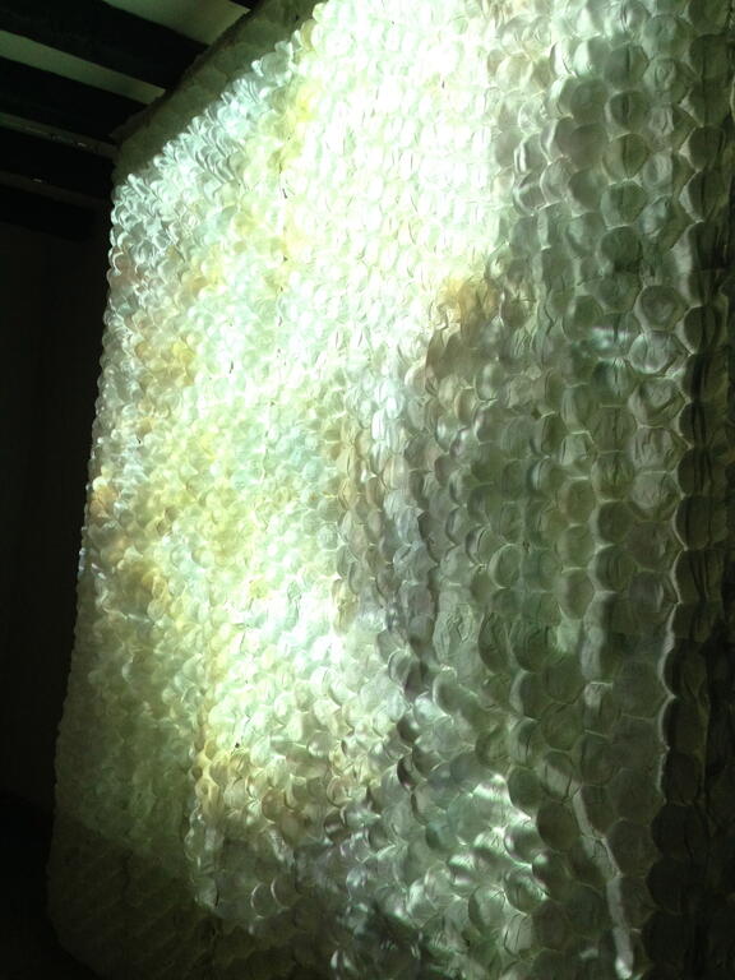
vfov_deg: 55.4
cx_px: 368
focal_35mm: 33
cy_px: 490
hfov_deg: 42.9
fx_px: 934
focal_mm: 4.12
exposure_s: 1/20
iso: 125
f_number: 2.4
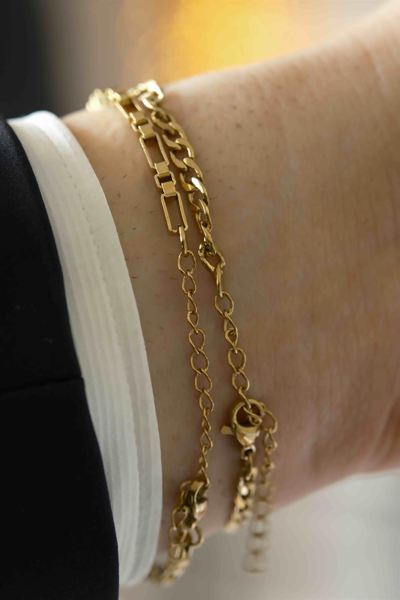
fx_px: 2000
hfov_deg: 11.4
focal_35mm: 120
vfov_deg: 17.1
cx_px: 200
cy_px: 300
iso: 400
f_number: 4
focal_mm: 80
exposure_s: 1/30
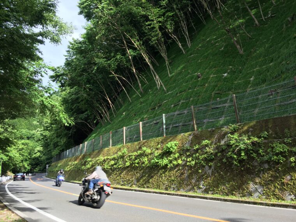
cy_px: 111
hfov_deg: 61.7
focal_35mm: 29
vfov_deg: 48.2
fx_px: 248
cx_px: 148
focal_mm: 4.15
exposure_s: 1/251
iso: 25
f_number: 2.2
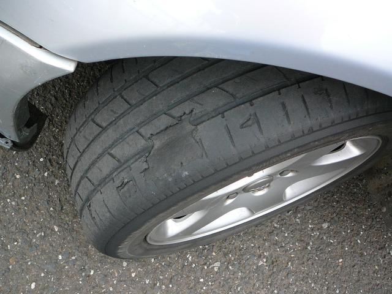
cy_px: 147
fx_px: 396
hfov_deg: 52.6
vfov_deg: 40.7
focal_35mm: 35
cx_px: 196
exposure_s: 1/125
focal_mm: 5.2
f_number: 2.8
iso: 80
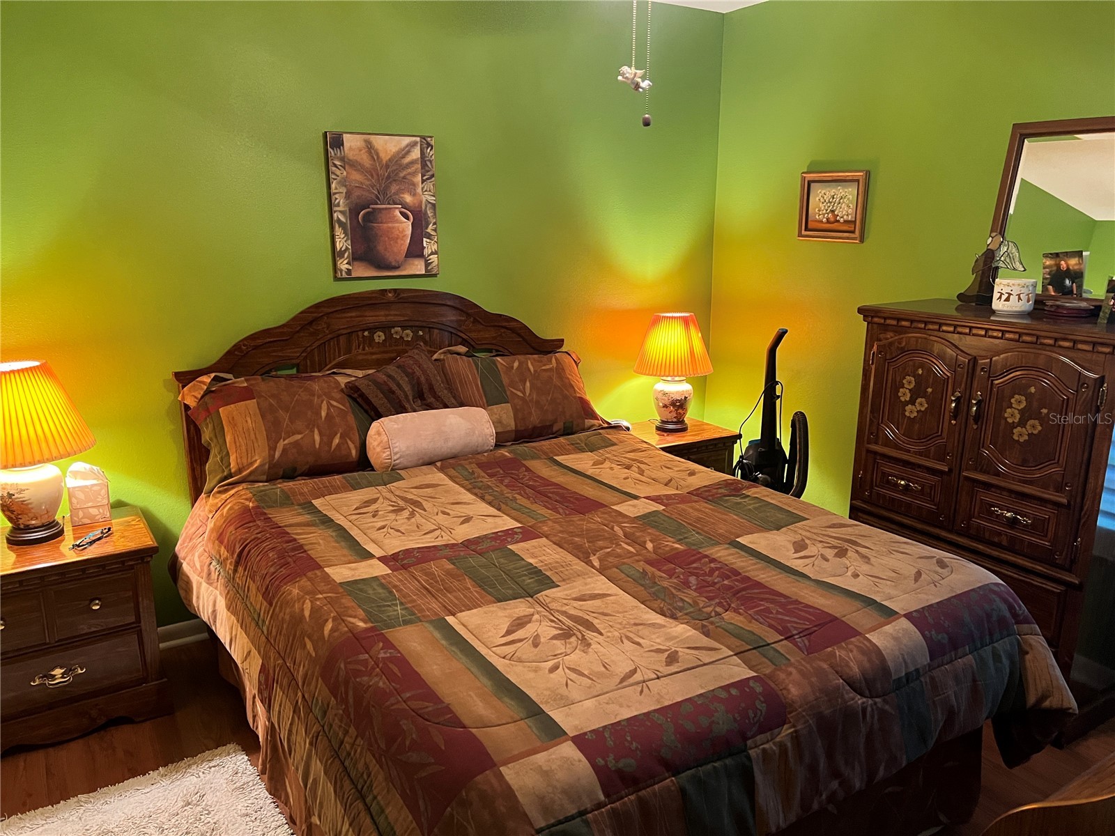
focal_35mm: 26
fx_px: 837
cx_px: 558
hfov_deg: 67.3
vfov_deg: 53.1
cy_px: 418
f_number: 1.5
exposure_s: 1/60
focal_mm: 5.7
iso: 500
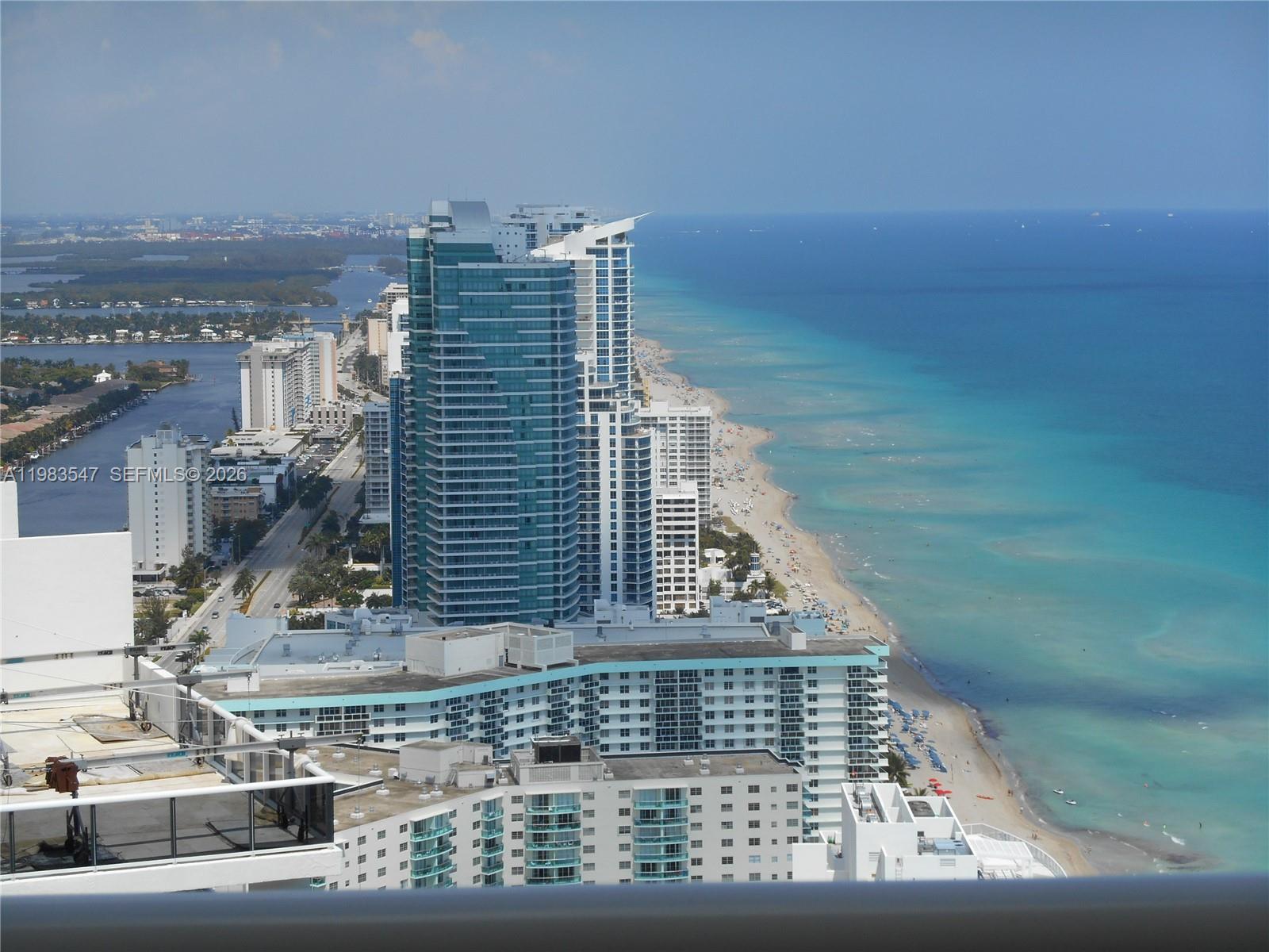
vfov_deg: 18.4
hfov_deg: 24.4
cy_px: 476
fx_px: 2933
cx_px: 634
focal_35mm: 80
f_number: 4.7
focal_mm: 14.3
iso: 80
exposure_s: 1/1000
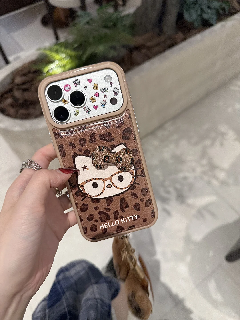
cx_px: 120
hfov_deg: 56.8
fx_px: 222
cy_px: 160
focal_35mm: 24
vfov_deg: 71.6
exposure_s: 1/93
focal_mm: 6.76
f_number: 1.78
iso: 200
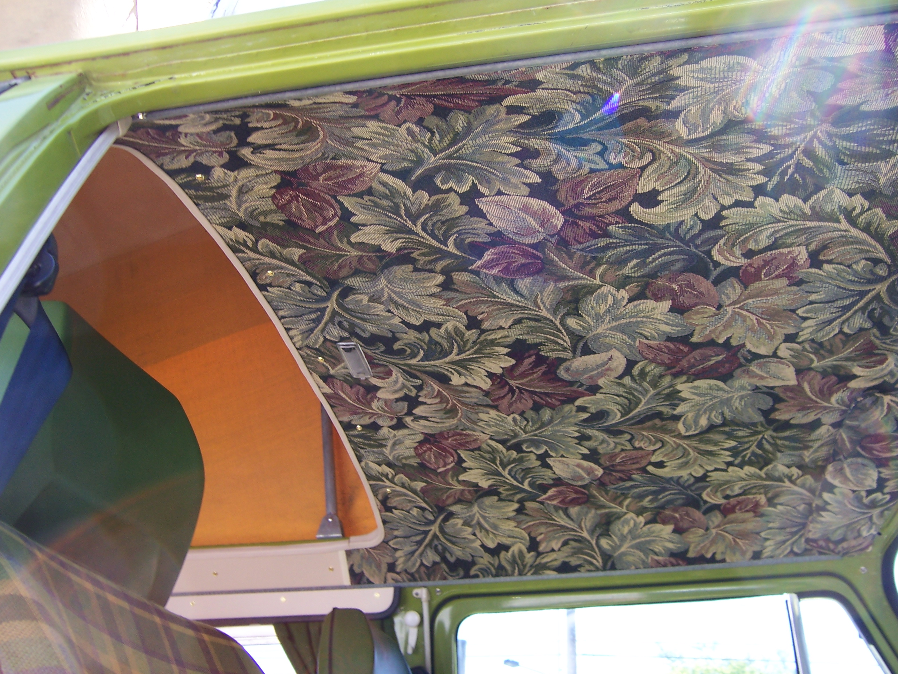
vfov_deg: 42.9
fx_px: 856
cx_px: 449
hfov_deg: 55.4
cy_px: 337
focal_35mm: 33
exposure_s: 1/90
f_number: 3.4
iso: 80
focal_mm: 5.5
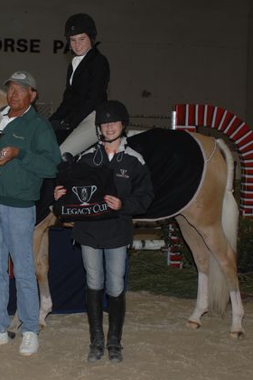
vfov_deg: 27.7
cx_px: 9
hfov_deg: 18.3
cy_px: 190
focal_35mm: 73
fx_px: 769
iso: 200
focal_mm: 32
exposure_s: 1/125
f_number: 3.5
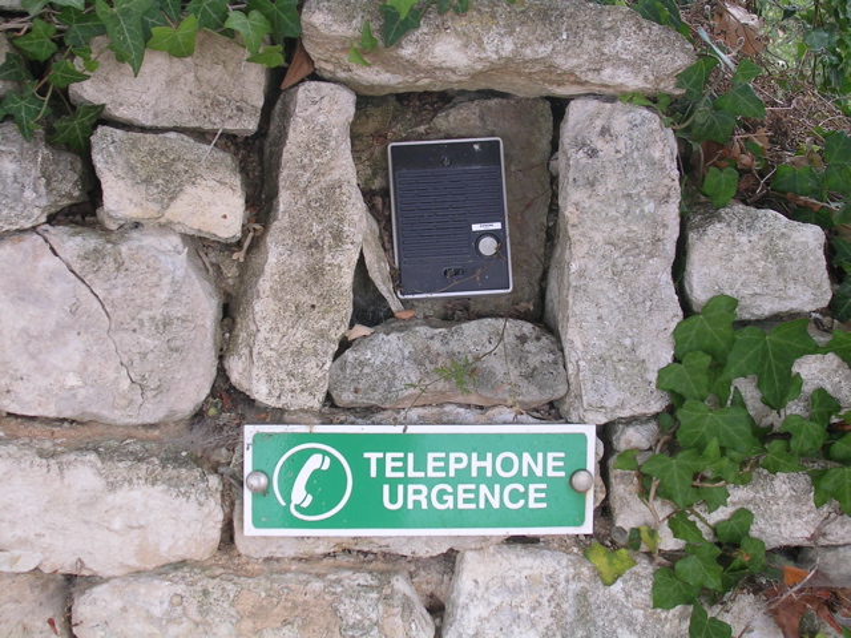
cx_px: 426
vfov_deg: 21.9
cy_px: 319
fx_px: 1647
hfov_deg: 29.0
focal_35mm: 67
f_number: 3.6
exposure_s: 1/70
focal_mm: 10.2
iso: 50
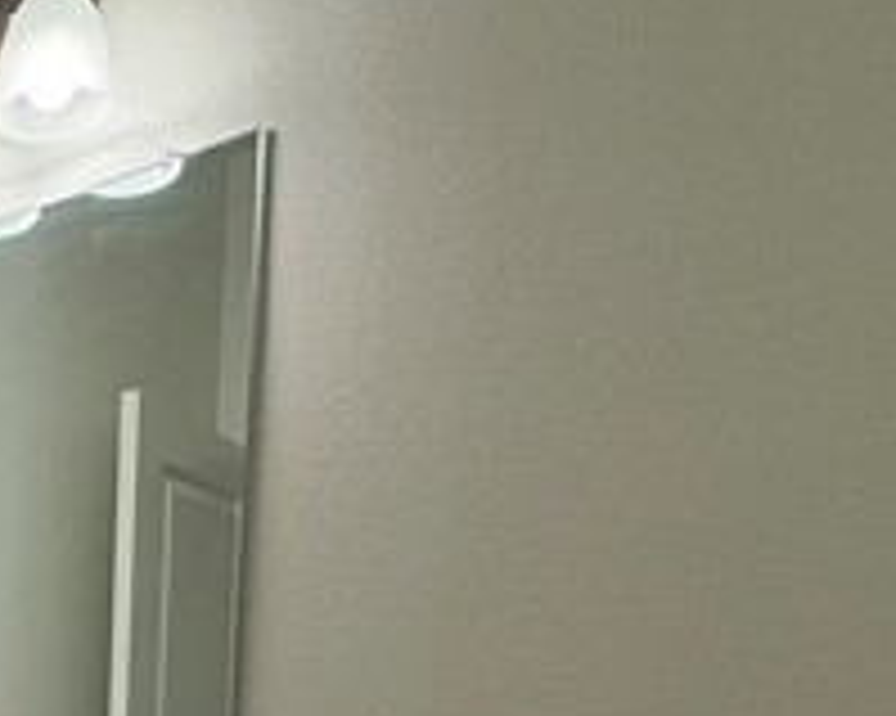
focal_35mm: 44
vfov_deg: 28.4
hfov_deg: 33.9
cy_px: 914
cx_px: -180
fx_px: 1166
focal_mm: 2.22
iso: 50
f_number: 2.2
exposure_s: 1/120
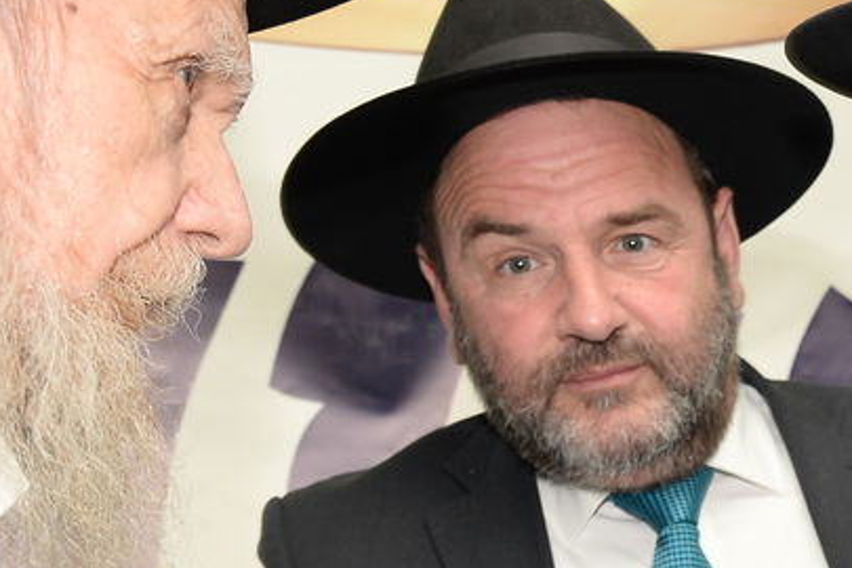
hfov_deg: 15.8
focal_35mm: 121
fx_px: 2863
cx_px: 1218
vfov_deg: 11.0
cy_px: 765
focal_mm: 35
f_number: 5.6
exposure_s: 1/60
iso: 500
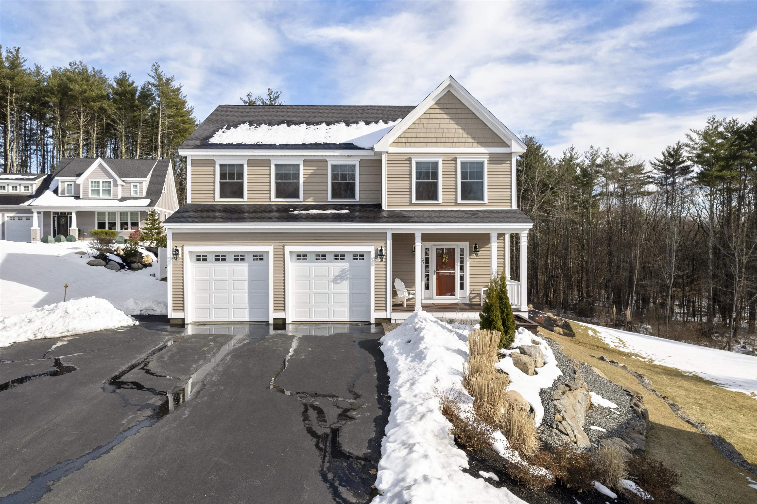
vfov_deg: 57.2
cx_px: 378
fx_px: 462
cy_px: 252
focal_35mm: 22
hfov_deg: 78.6
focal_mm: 8.38
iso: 100
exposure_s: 1/90
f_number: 2.8
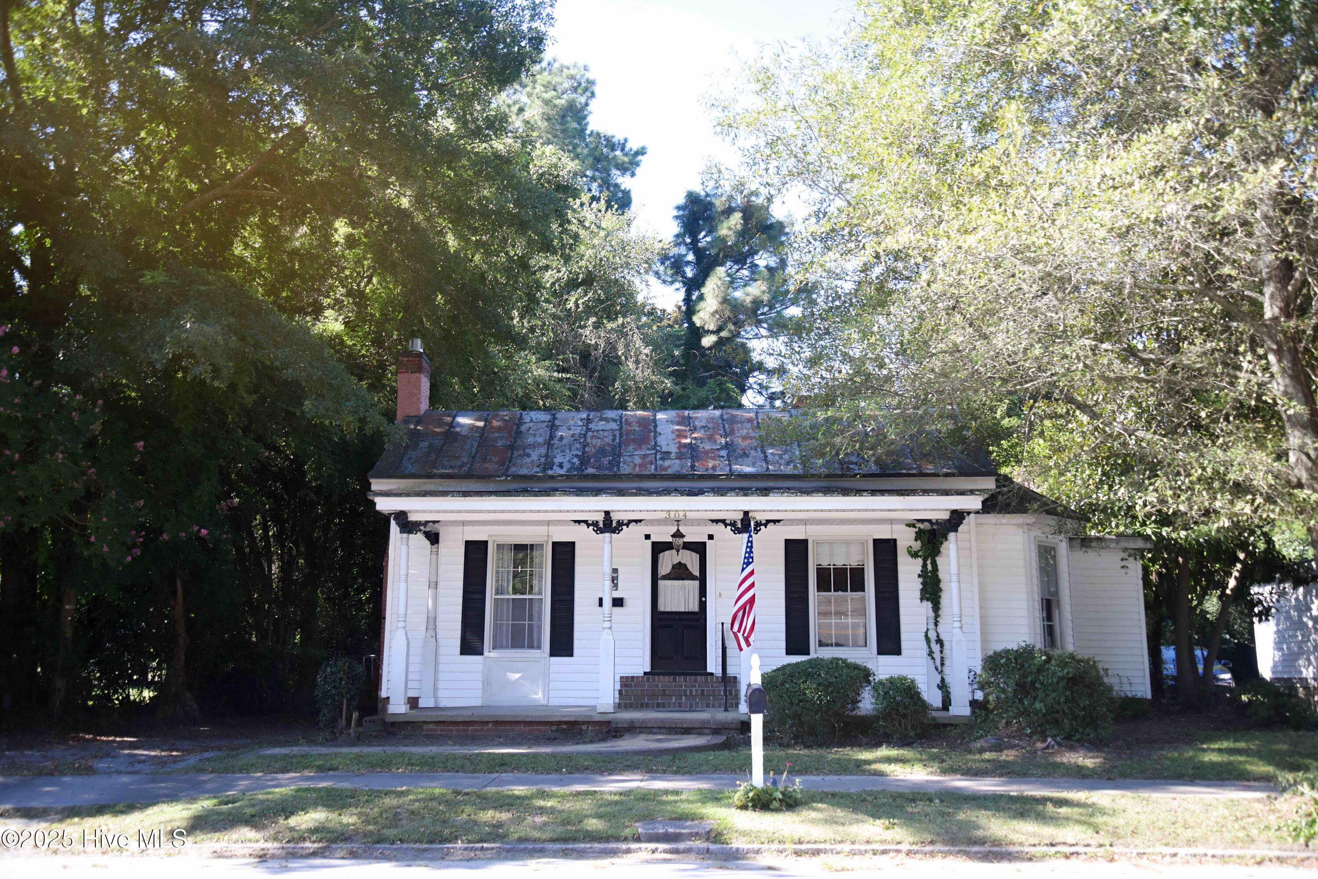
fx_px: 1172
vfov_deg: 41.1
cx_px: 659
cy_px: 440
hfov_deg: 58.7
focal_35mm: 32
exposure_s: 1/1000
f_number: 4
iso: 800
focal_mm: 32
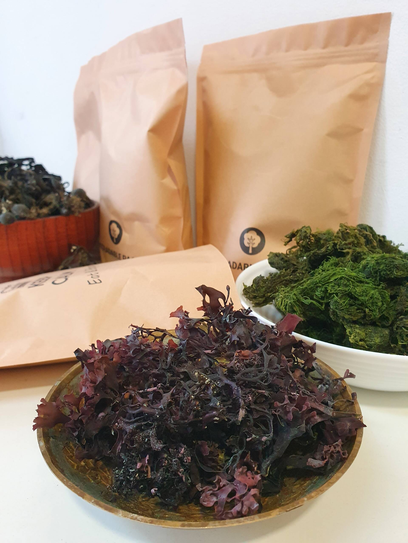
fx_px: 409
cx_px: 204
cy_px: 272
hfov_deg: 53.1
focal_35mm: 26
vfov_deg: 67.3
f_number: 2.4
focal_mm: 4.32
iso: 640
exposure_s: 1/50
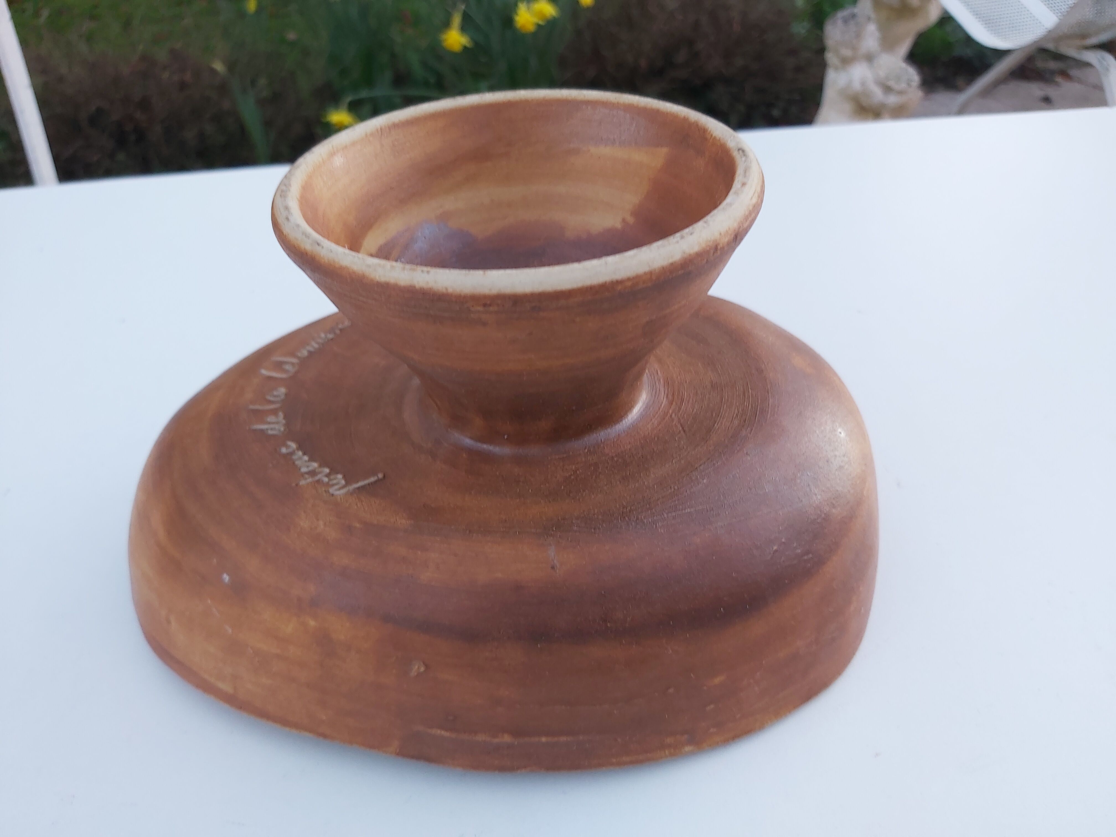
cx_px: 558
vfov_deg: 53.1
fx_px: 838
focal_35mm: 26
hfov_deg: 67.3
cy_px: 418
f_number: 1.7
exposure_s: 1/50
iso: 100
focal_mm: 3.92
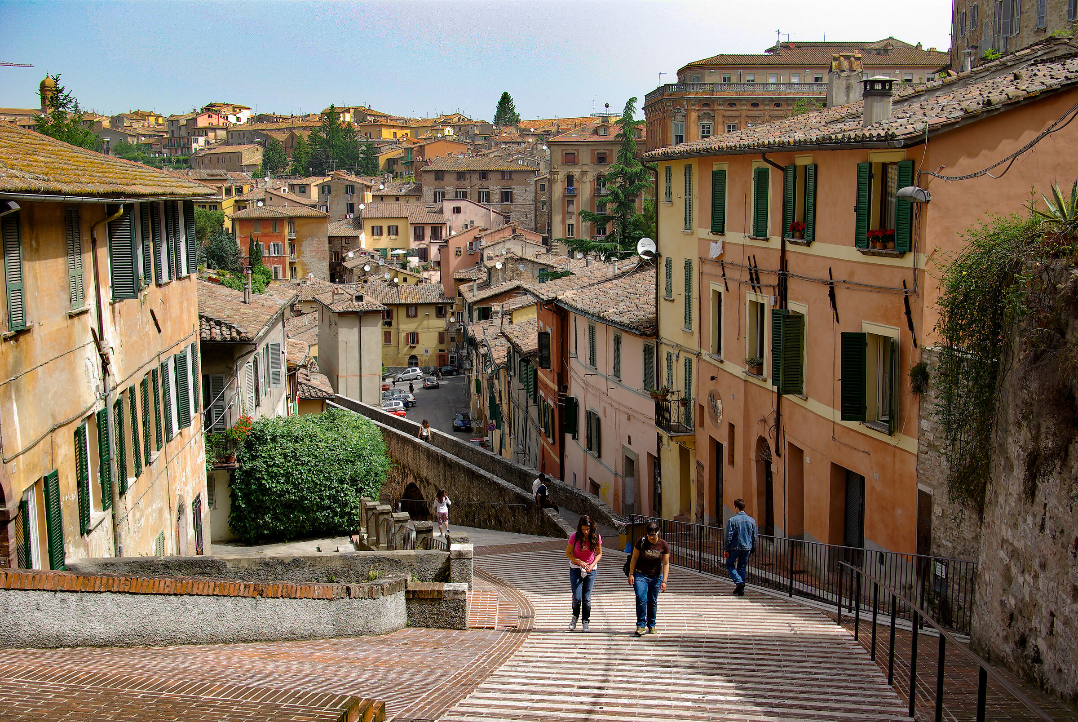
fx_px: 1259
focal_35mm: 42
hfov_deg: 46.3
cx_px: 539
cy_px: 361
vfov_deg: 32.0
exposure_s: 1/180
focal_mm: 28
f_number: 6.7
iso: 100
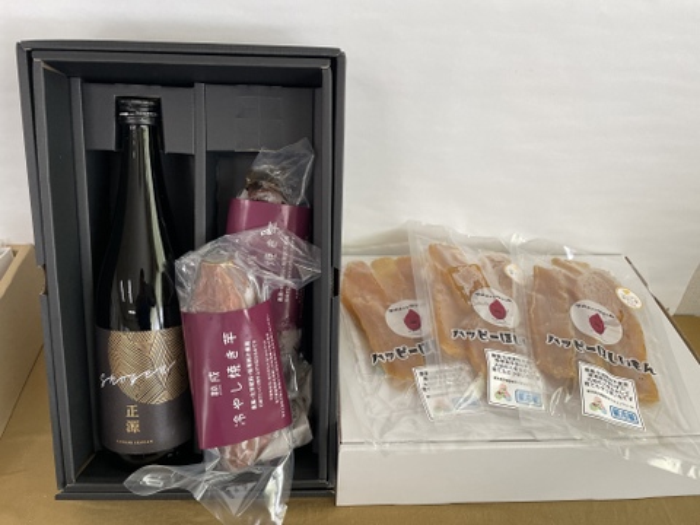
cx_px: 350
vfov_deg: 53.1
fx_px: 526
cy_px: 262
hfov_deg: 67.3
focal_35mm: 26
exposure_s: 1/113
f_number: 1.6
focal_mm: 4.2
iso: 125
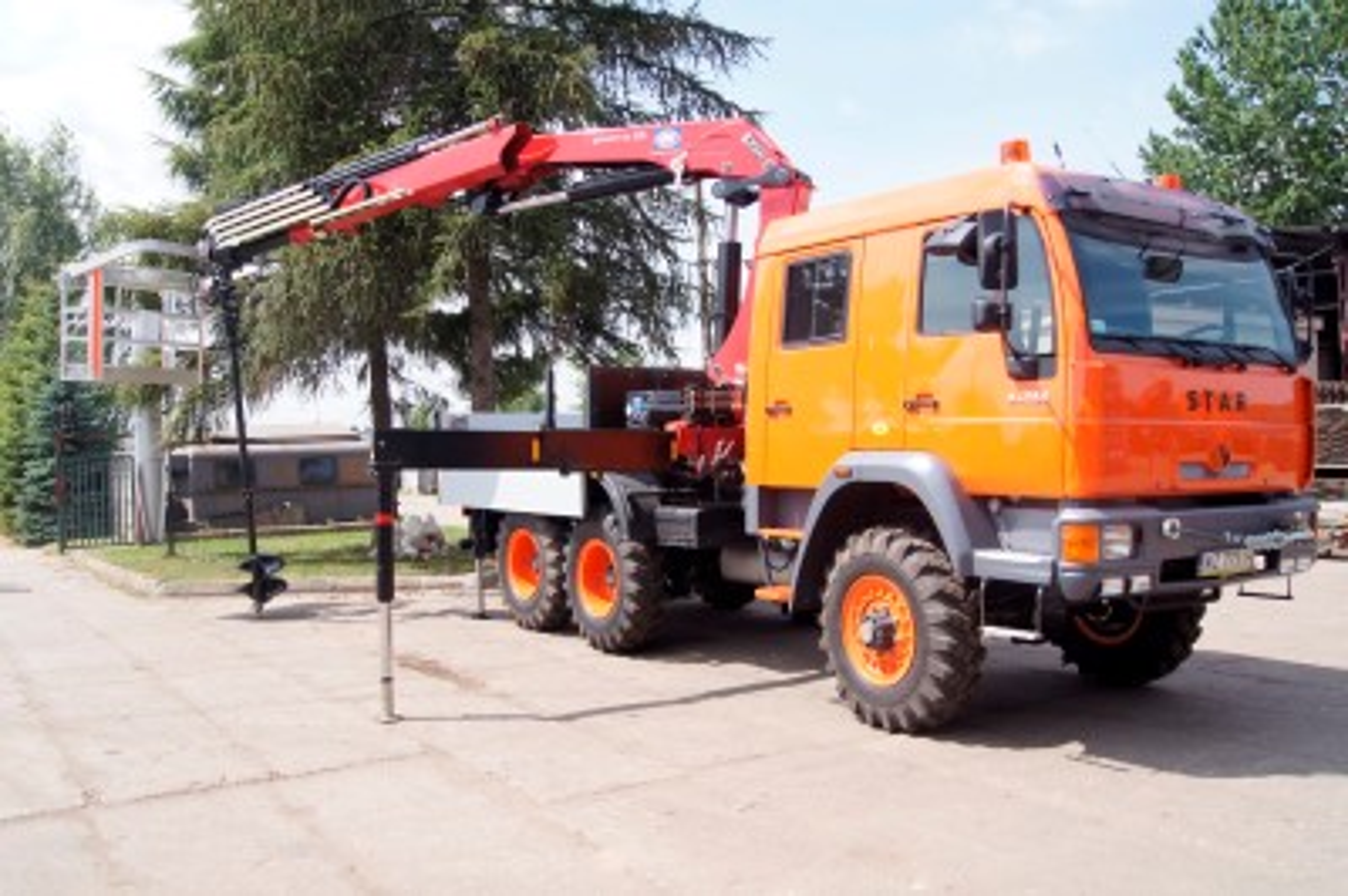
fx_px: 1122
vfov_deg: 43.5
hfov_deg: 62.0
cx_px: 674
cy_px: 448
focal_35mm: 30
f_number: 9
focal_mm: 20
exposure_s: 1/100
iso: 100
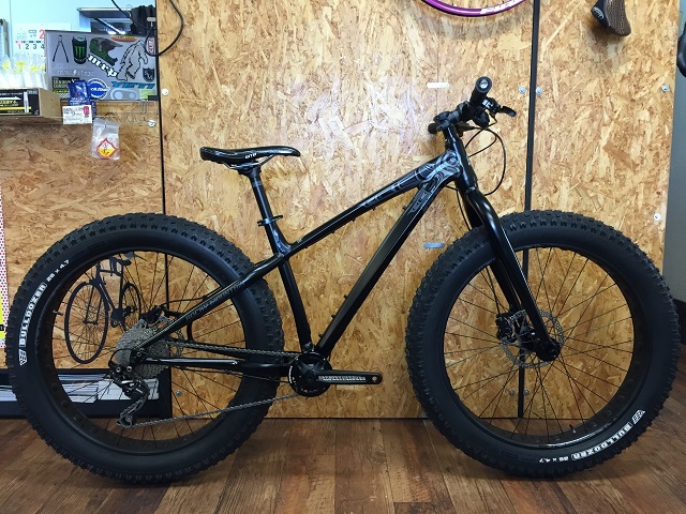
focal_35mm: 29
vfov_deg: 48.2
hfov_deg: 61.7
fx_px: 575
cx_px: 343
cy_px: 257
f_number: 2.2
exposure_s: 1/33
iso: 100
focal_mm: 4.15
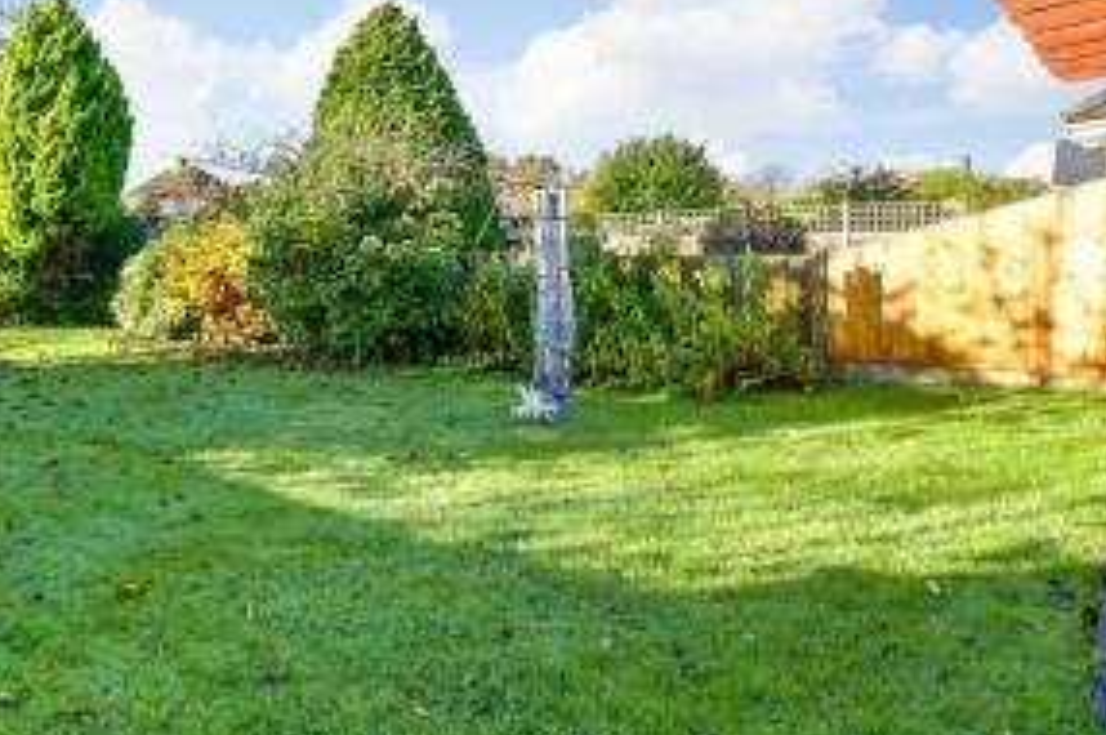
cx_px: 236
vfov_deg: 50.4
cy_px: 257
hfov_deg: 65.7
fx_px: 767
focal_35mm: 25
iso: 160
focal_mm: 10
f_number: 6.3
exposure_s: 1/100
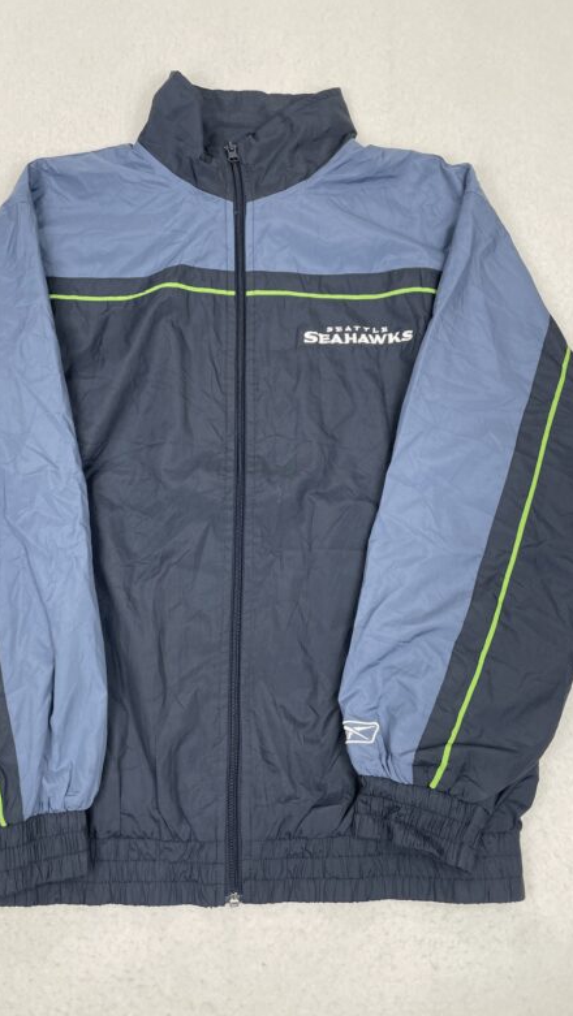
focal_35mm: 29
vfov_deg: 66.0
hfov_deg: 40.1
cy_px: 506
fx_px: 782
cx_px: 240
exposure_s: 1/100
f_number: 1.6
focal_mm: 4.2
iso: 50
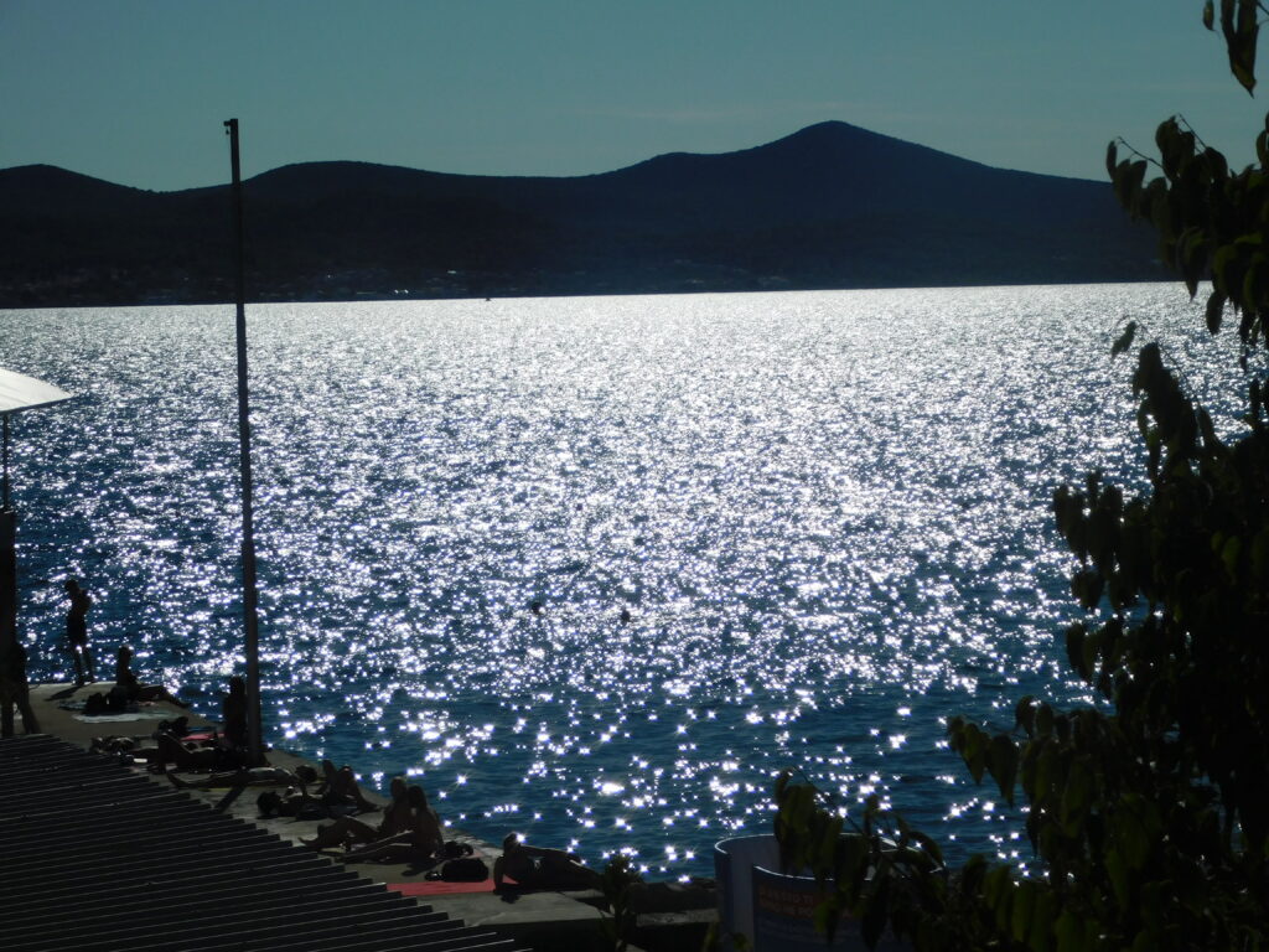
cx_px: 634
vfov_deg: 12.9
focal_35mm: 115
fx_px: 4216
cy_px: 476
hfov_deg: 17.1
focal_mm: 20.3
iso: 125
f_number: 9.6
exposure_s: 1/1500
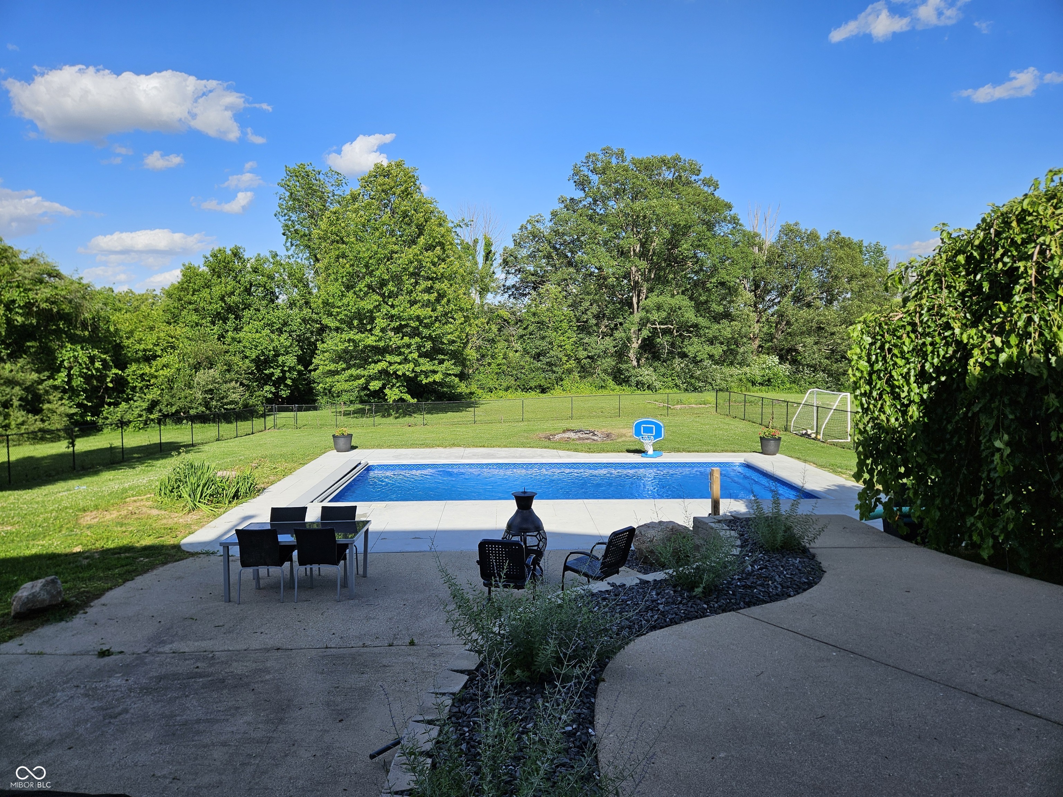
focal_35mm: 23
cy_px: 398
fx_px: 706
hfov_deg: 73.9
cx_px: 532
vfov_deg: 58.9
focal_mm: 5.4
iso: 25
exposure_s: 1/1780
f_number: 1.8
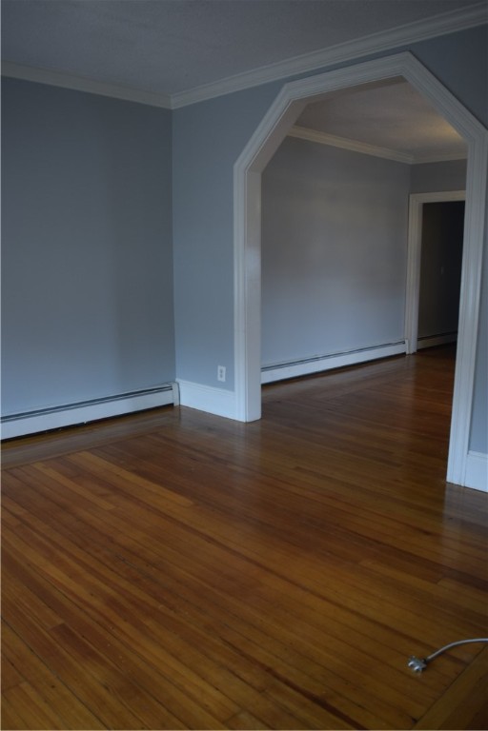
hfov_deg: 47.9
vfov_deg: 67.4
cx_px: 244
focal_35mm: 27
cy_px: 366
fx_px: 549
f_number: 4
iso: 400
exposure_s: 1/60
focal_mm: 18
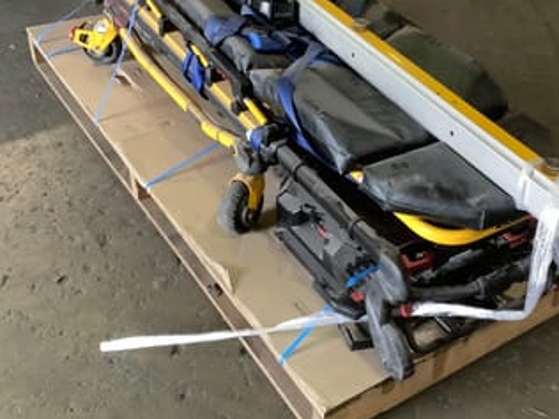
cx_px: 327
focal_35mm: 49
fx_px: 791
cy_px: 174
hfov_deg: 38.8
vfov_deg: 29.6
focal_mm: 3.3
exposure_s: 1/33
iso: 400
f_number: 2.4
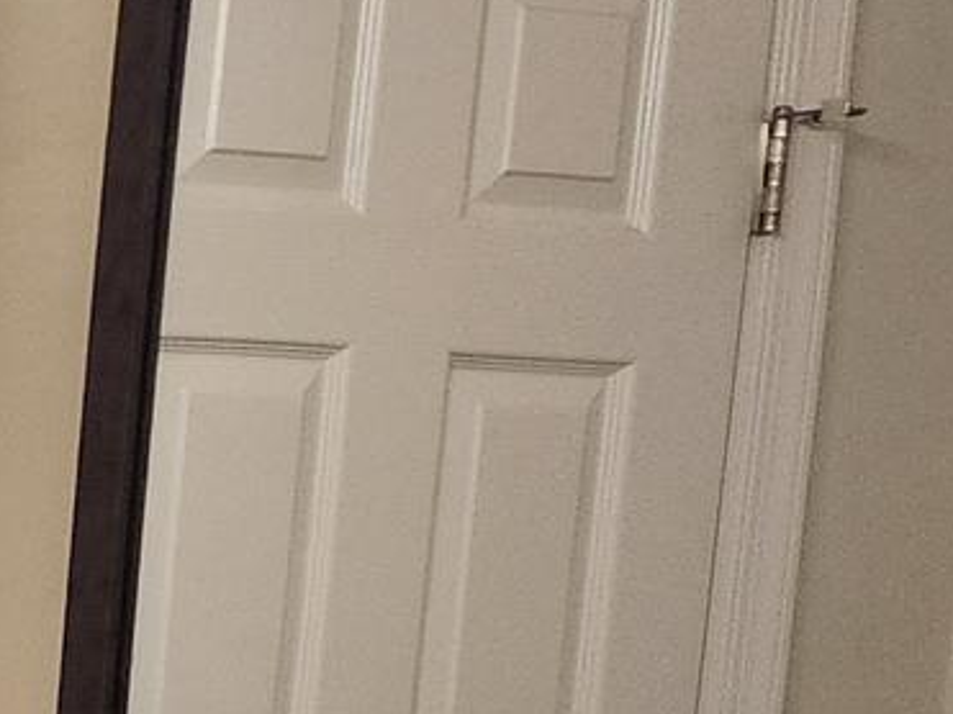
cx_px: -1541
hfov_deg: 11.7
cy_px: 886
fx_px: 3495
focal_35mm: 127
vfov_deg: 11.4
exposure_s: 1/120
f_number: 1.8
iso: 160
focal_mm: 6.4
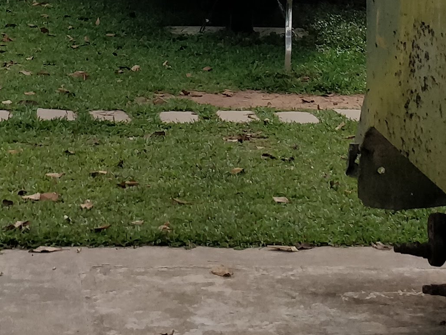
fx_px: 1391
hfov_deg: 18.2
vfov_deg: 12.6
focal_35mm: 108
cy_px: -255
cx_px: 187
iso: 320
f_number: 1.7
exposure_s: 1/1666
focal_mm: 4.1
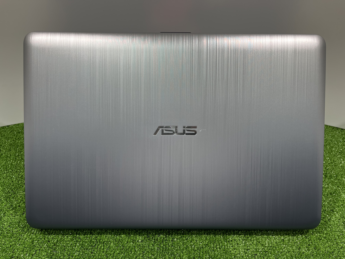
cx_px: 172
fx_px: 259
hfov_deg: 67.3
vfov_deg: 53.1
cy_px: 130
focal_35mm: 26
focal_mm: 5.1
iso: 50
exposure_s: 1/100
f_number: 1.6
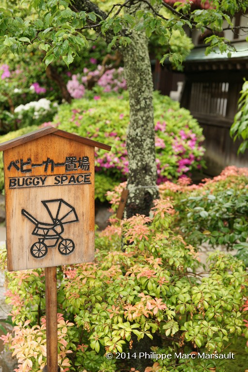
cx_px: 124
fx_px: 517
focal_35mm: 50
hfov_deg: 27.0
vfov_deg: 39.6
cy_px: 186
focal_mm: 50
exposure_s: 1/160
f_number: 4.5
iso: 400
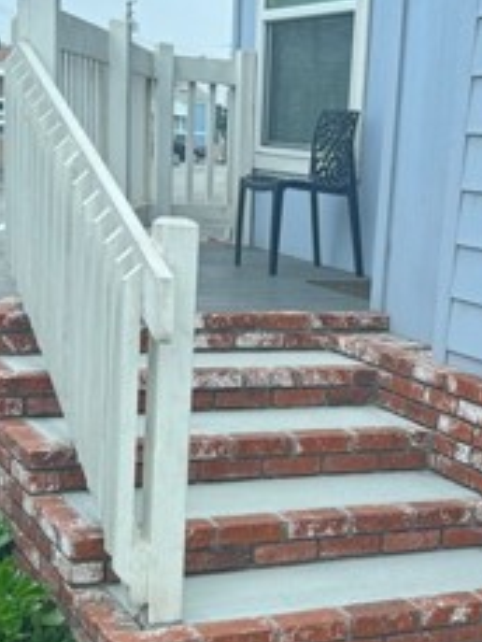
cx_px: 345
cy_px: 463
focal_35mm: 67
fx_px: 1243
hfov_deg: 21.8
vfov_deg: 28.6
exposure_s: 1/120
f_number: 1.78
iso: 100
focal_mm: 6.76
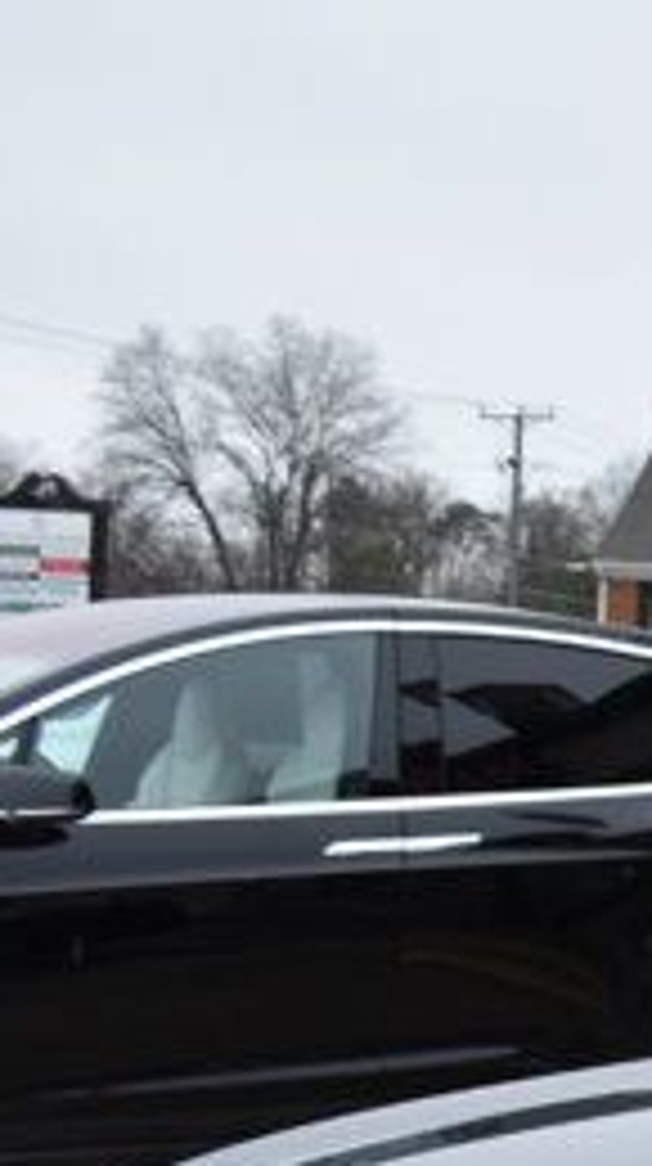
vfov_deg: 18.9
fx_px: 3455
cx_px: 2113
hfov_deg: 8.5
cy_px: 995
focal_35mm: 112
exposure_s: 1/160
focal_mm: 18
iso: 200
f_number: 6.3
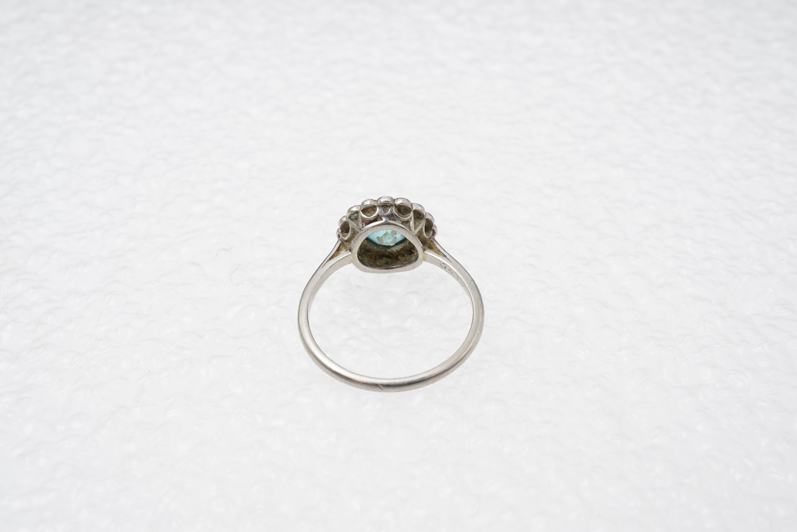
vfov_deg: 29.9
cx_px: 398
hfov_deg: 43.6
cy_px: 266
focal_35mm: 45
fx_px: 996
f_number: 22
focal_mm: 30
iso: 640
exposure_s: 1/100
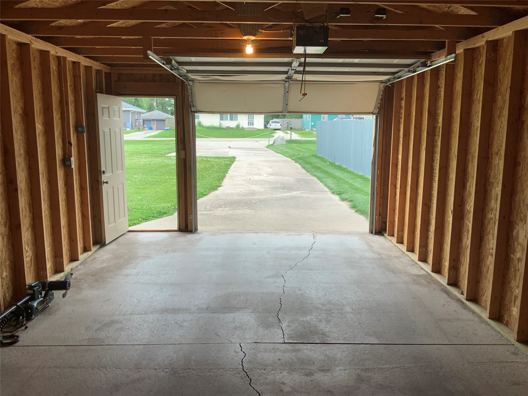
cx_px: 264
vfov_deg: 48.2
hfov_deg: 61.7
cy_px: 198
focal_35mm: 29
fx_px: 442
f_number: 1.8
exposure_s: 1/156
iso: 16
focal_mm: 3
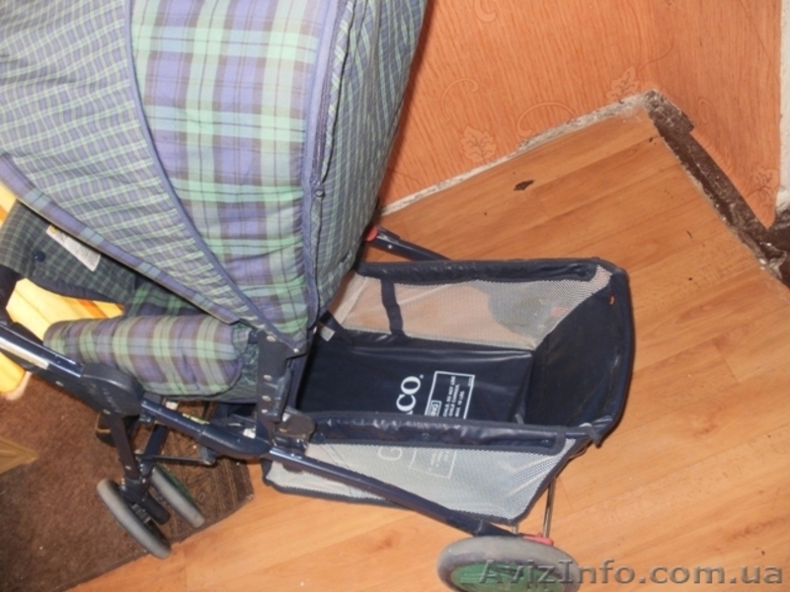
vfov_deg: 39.7
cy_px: 296
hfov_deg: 51.4
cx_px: 395
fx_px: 822
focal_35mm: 36
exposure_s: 1/30
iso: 125
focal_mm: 6.3
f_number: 3.5
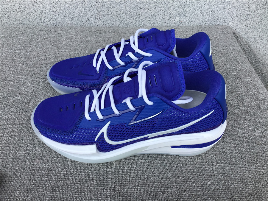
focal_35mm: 31
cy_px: 100
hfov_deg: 58.4
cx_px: 134
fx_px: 240
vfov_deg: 45.4
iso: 25
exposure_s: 1/488
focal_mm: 3.3
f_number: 2.4
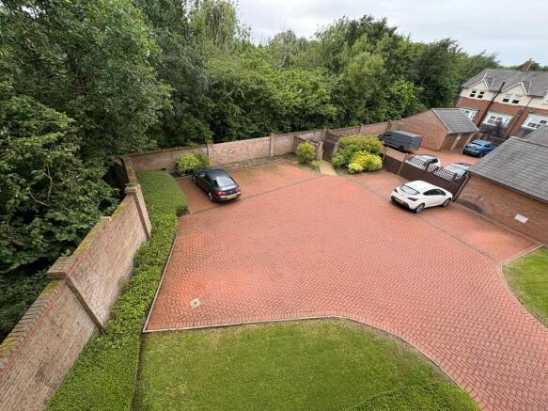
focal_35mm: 14
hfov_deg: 102.1
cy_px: 206
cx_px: 274
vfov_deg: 85.7
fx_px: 222
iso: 40
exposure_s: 1/423
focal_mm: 2.22
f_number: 2.2
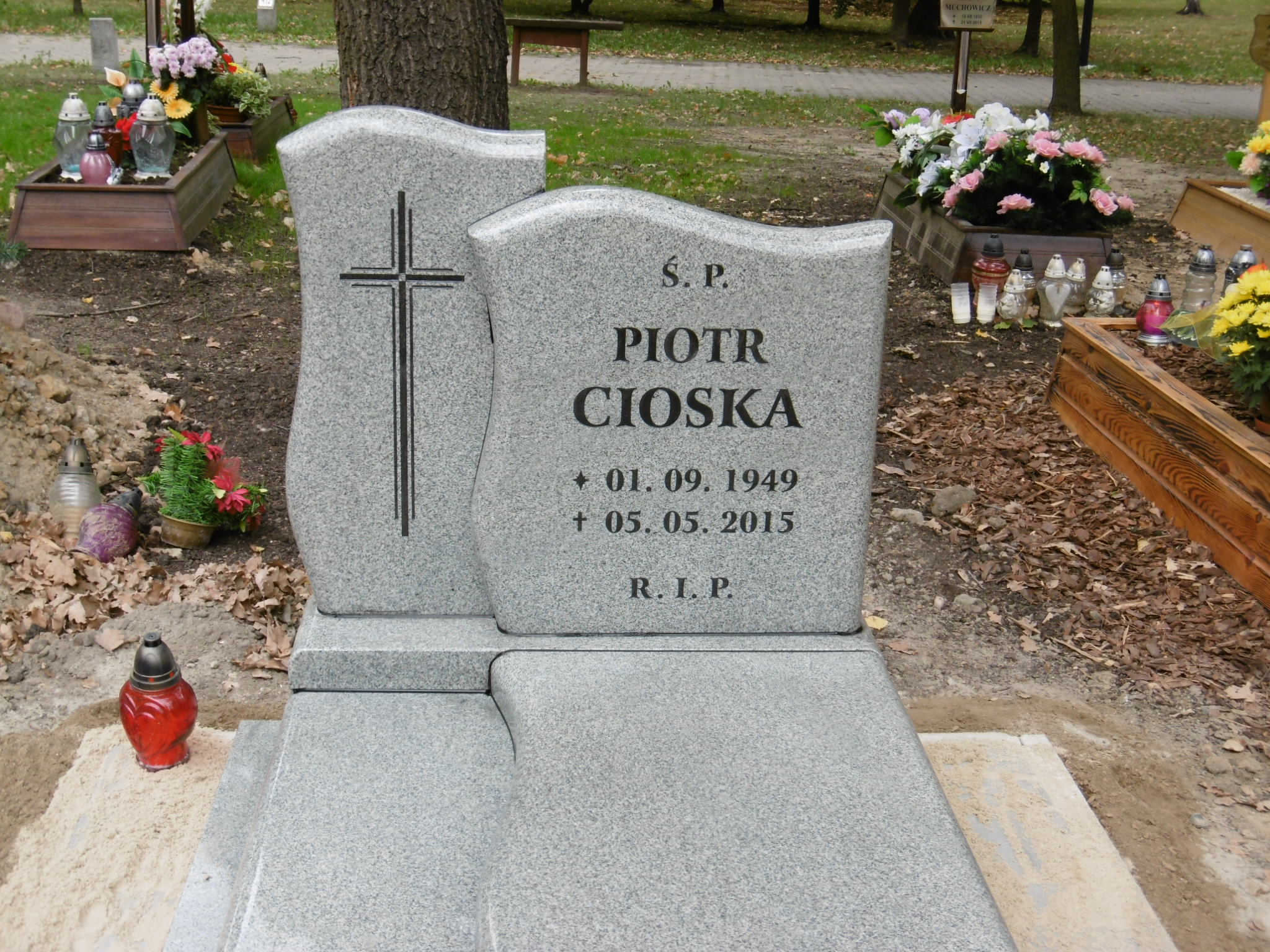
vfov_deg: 28.6
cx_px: 635
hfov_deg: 37.5
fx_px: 1871
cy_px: 476
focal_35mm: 51
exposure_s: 1/200
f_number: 4
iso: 160
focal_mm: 9.2
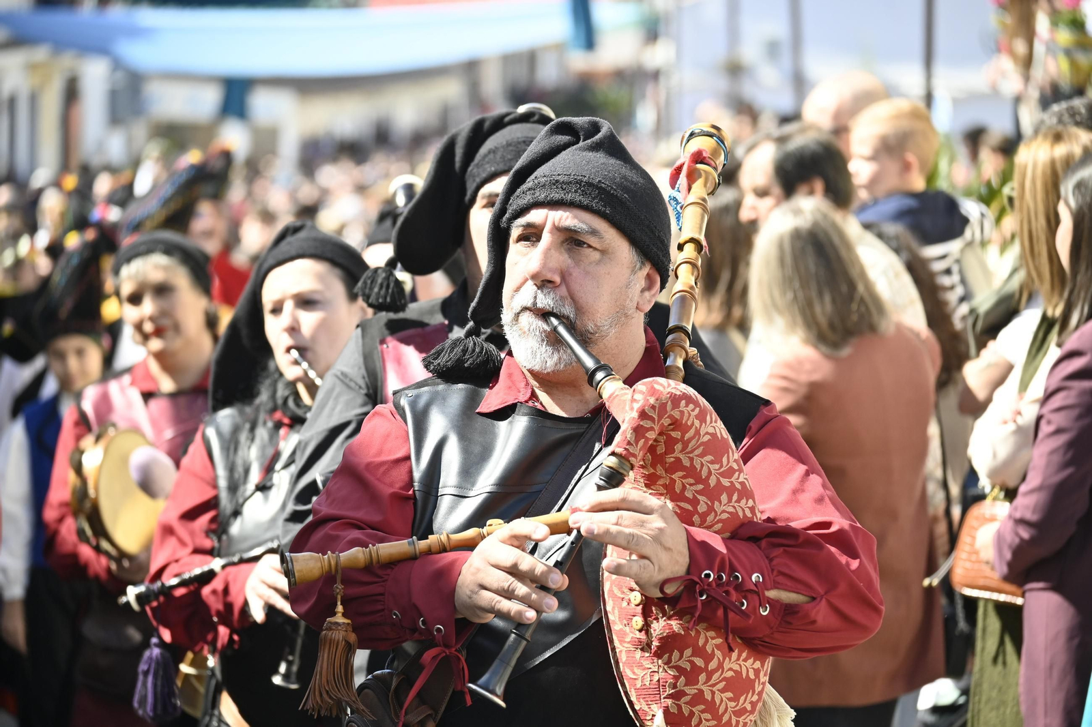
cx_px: 546
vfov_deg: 5.7
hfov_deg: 8.6
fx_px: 7278
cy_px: 364
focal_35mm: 240
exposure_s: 1/400
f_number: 5.6
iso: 320
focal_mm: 160
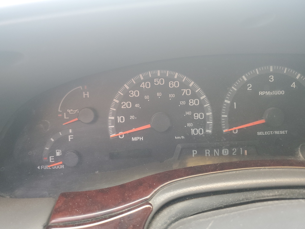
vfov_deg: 53.1
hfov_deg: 67.3
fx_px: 229
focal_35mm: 26
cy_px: 114
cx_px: 152
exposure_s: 1/60.2
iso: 94
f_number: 1.5
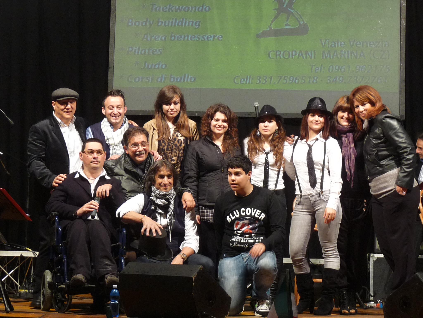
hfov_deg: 14.3
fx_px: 1686
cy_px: 159
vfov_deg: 10.7
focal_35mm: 138
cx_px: 212
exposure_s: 1/40
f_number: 3.4
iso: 160
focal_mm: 13.8
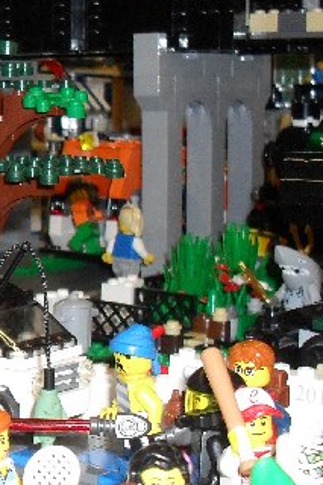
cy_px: 221
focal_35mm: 91
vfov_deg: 22.4
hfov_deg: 13.7
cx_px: -217
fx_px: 1226
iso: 200
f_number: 3.2
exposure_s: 1/45
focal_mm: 6.3
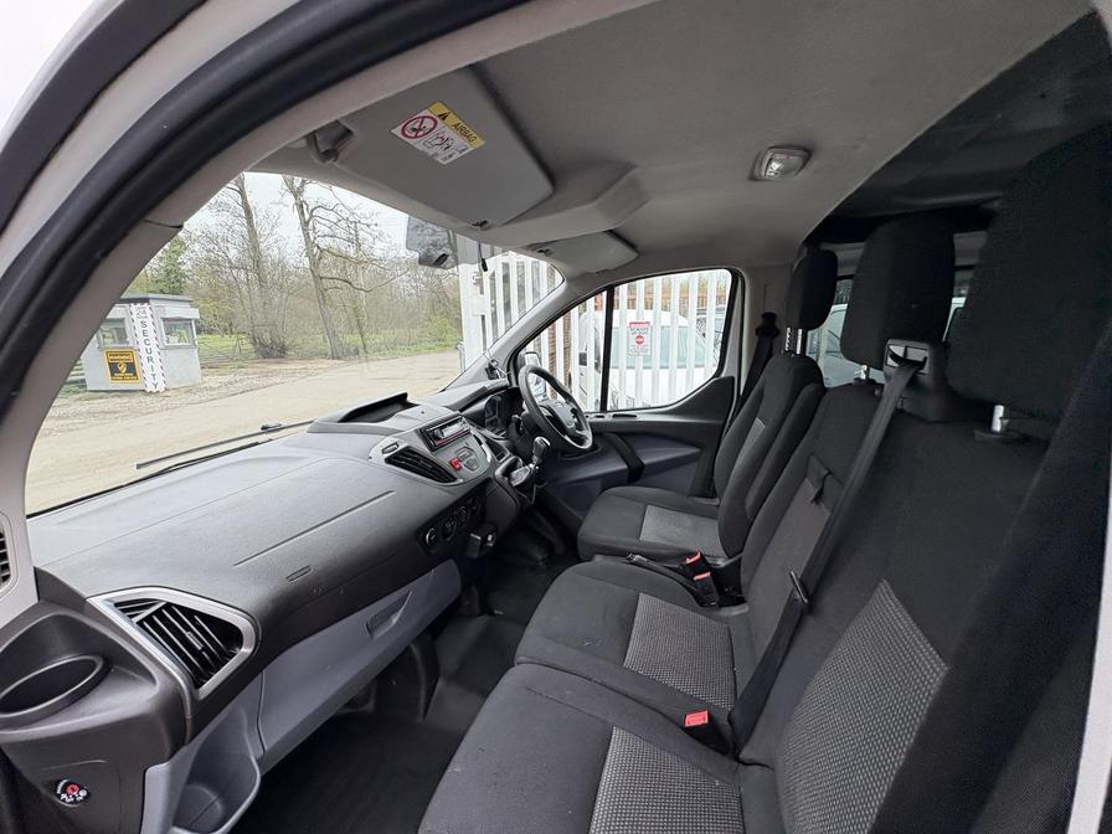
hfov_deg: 102.1
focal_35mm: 14
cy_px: 417
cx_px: 556
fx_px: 450
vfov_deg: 85.7
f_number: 2.2
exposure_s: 1/177
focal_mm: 2.22
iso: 50
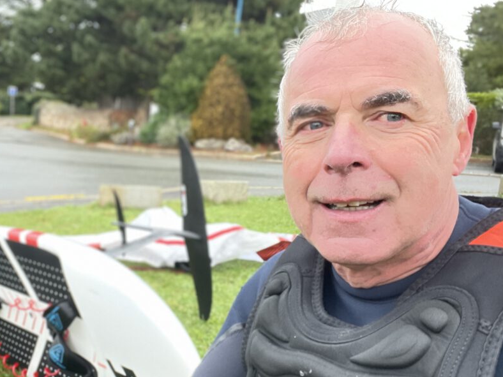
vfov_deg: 36.6
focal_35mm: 39
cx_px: 186
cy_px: 235
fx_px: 567
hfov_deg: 47.4
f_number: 2.2
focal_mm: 2.71
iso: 125
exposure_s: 1/60
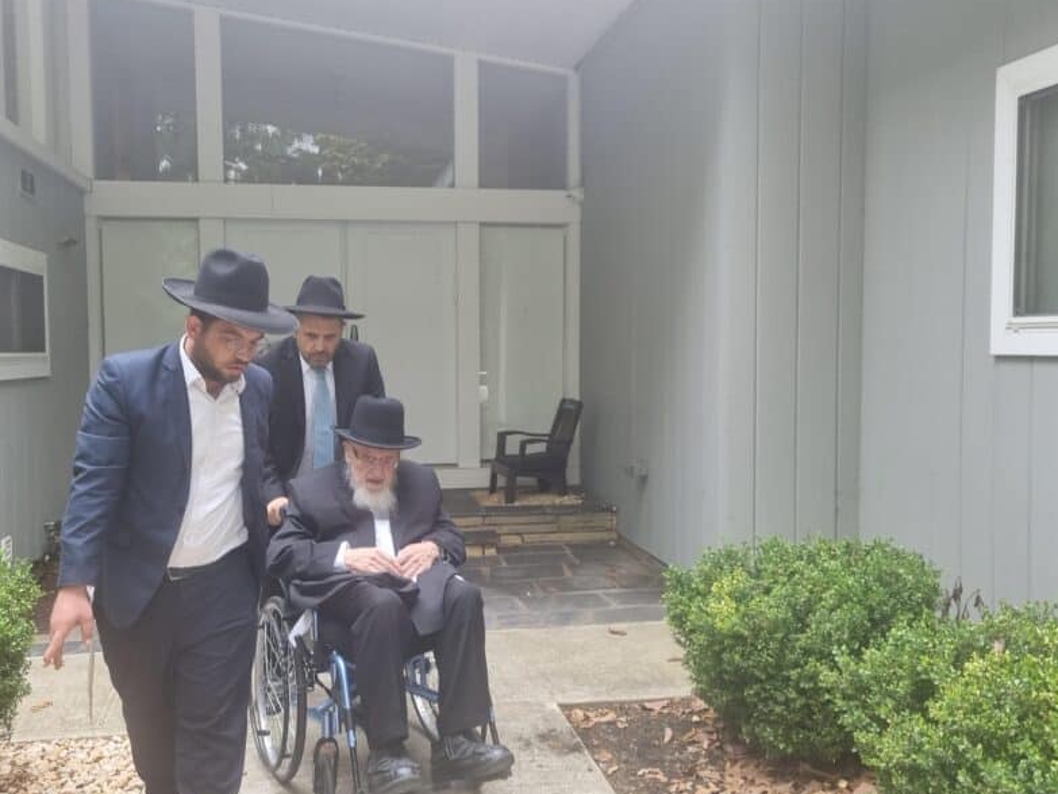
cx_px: 486
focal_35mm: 34
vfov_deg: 41.8
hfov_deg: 53.9
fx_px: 1039
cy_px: 403
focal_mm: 5.4
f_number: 1.8
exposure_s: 1/144
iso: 50
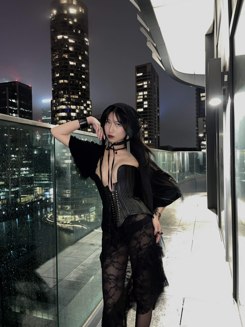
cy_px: 164
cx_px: 122
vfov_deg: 67.3
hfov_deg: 53.1
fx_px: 245
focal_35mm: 26
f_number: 1.6
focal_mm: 5.1
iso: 160
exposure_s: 1/4
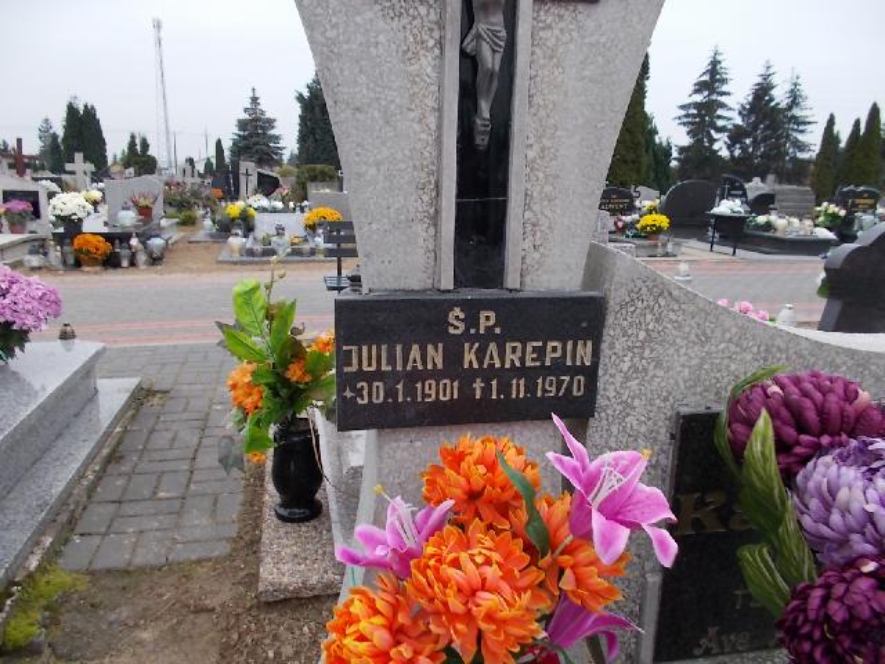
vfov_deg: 53.1
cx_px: 442
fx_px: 665
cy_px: 332
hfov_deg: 67.3
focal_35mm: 26
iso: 80
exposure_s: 1/60
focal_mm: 4.6
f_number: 3.2
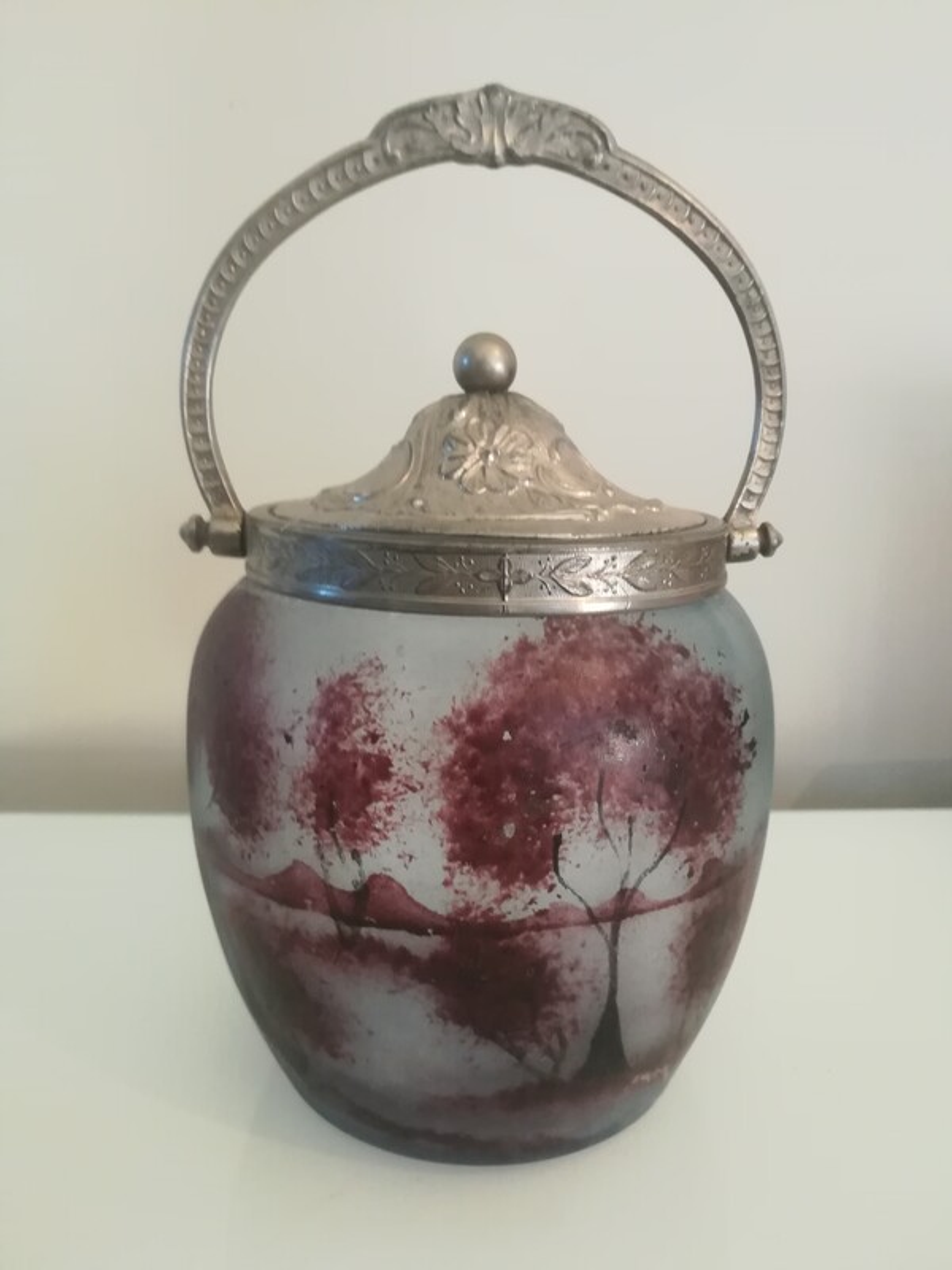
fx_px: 953
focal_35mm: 26
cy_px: 635
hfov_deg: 53.1
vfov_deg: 67.3
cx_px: 476
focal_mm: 3.83
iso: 400
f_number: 2.2
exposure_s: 1/33.3
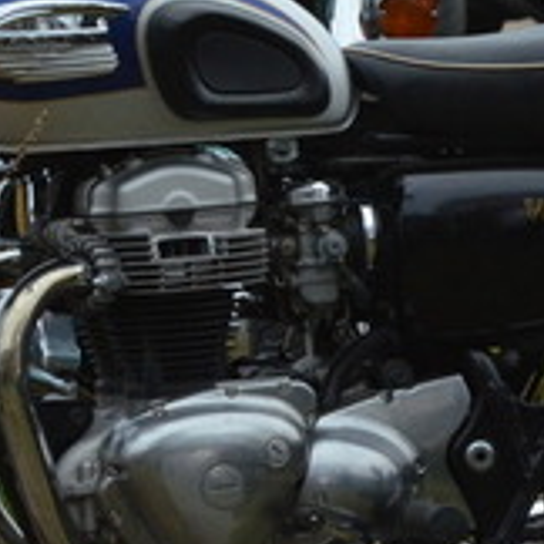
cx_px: 883
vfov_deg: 2.8
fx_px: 11112
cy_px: -128
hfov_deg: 2.8
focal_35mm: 625
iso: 1600
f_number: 8
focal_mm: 112
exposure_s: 1/1000
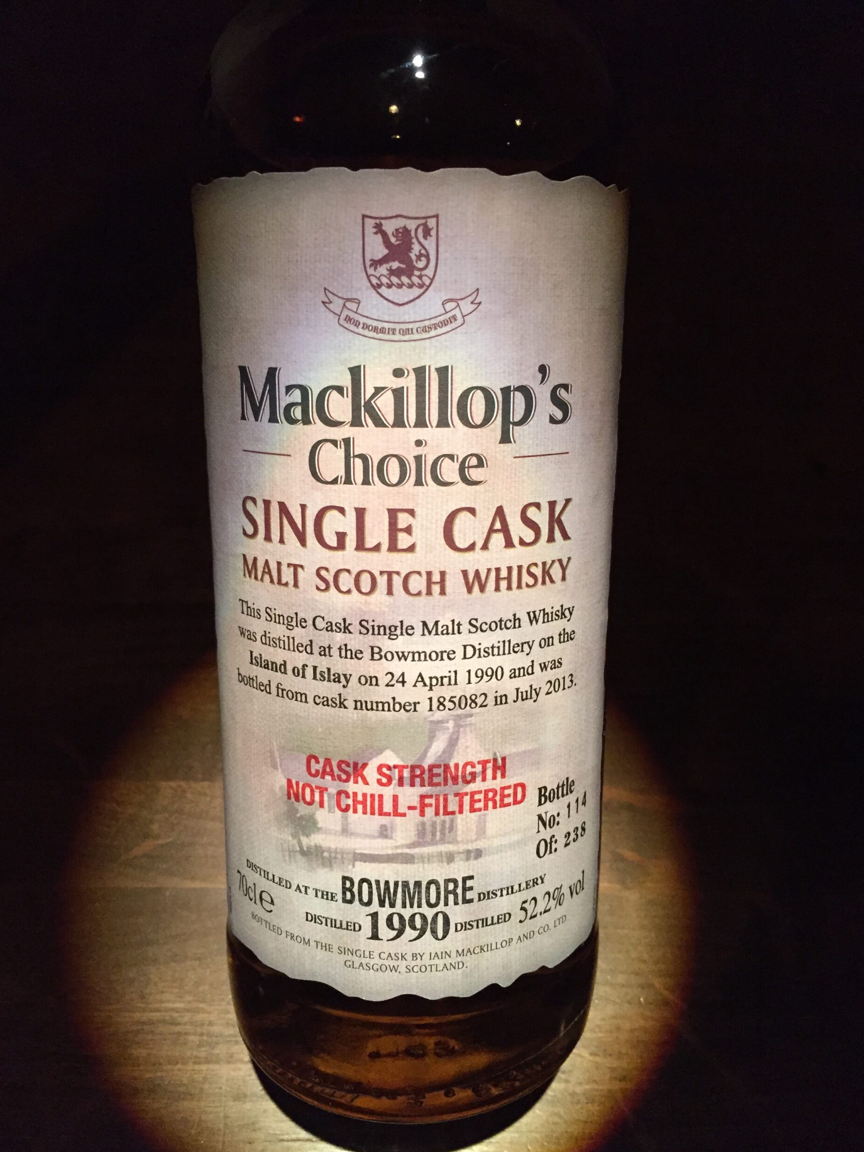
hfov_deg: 46.8
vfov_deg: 60.0
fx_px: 998
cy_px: 594
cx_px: 421
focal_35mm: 30
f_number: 2.2
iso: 250
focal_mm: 4.15
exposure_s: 1/30
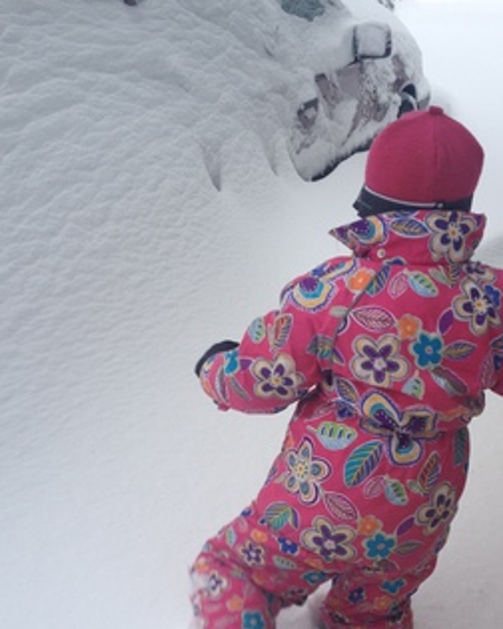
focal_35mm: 52
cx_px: 289
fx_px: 968
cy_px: 425
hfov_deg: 29.1
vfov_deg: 35.6
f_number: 2.4
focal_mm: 4.28
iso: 64
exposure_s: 1/126
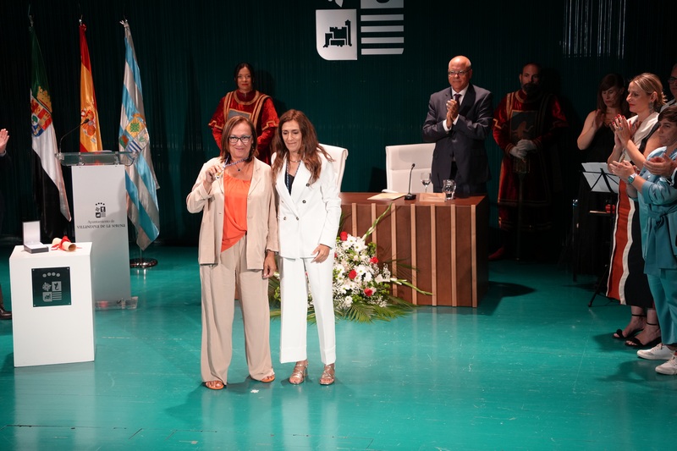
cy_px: 226
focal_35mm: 77
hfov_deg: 26.3
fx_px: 1448
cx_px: 338
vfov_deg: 17.7
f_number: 4
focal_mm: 77
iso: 2500
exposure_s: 1/160
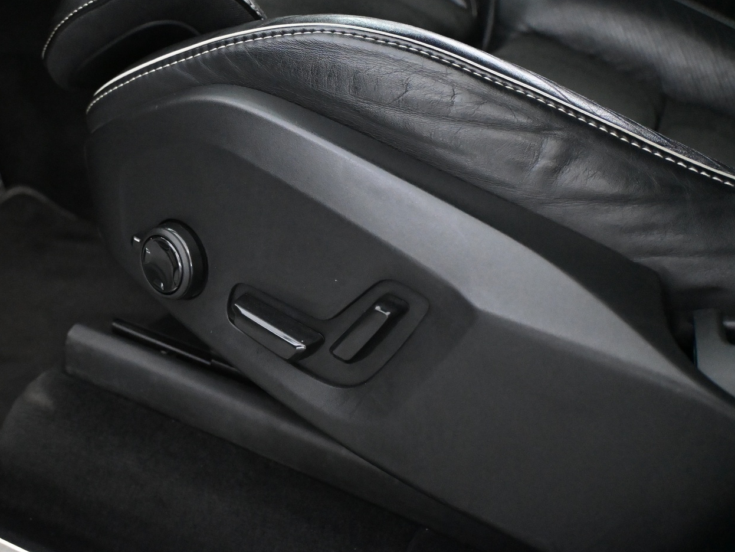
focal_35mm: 40
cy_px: 239
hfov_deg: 46.1
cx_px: 281
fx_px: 856
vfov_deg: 35.7
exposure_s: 1/60
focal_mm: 21.5
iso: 8000
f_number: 4
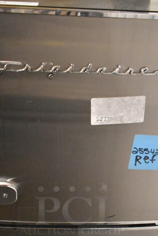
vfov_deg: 35.4
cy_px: 210
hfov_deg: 25.6
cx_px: 72
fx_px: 348
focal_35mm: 53
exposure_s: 1/125
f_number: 3.5
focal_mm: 18
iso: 7200
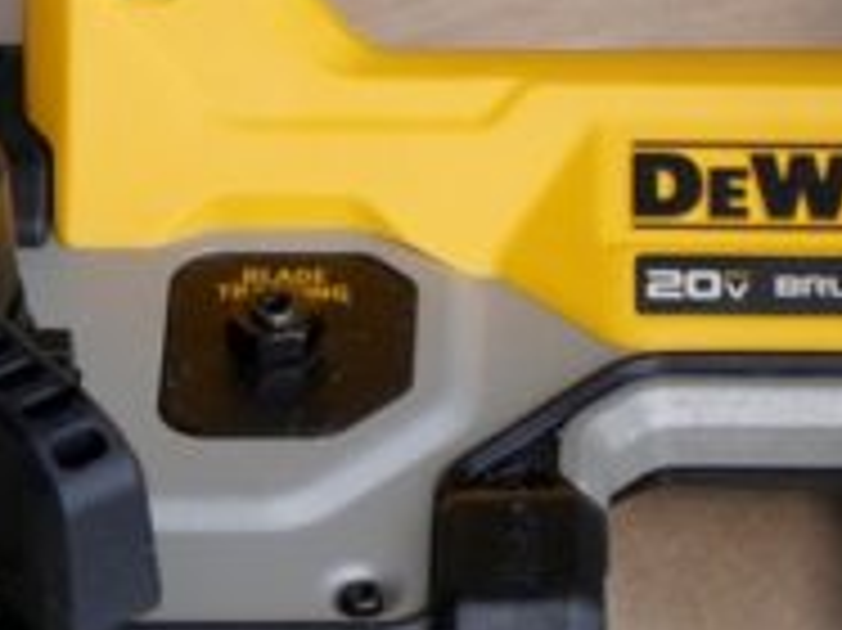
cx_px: 689
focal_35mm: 275
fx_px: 6685
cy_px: -166
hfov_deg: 7.2
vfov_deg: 5.4
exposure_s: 1/200
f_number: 5.6
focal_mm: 37
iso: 200
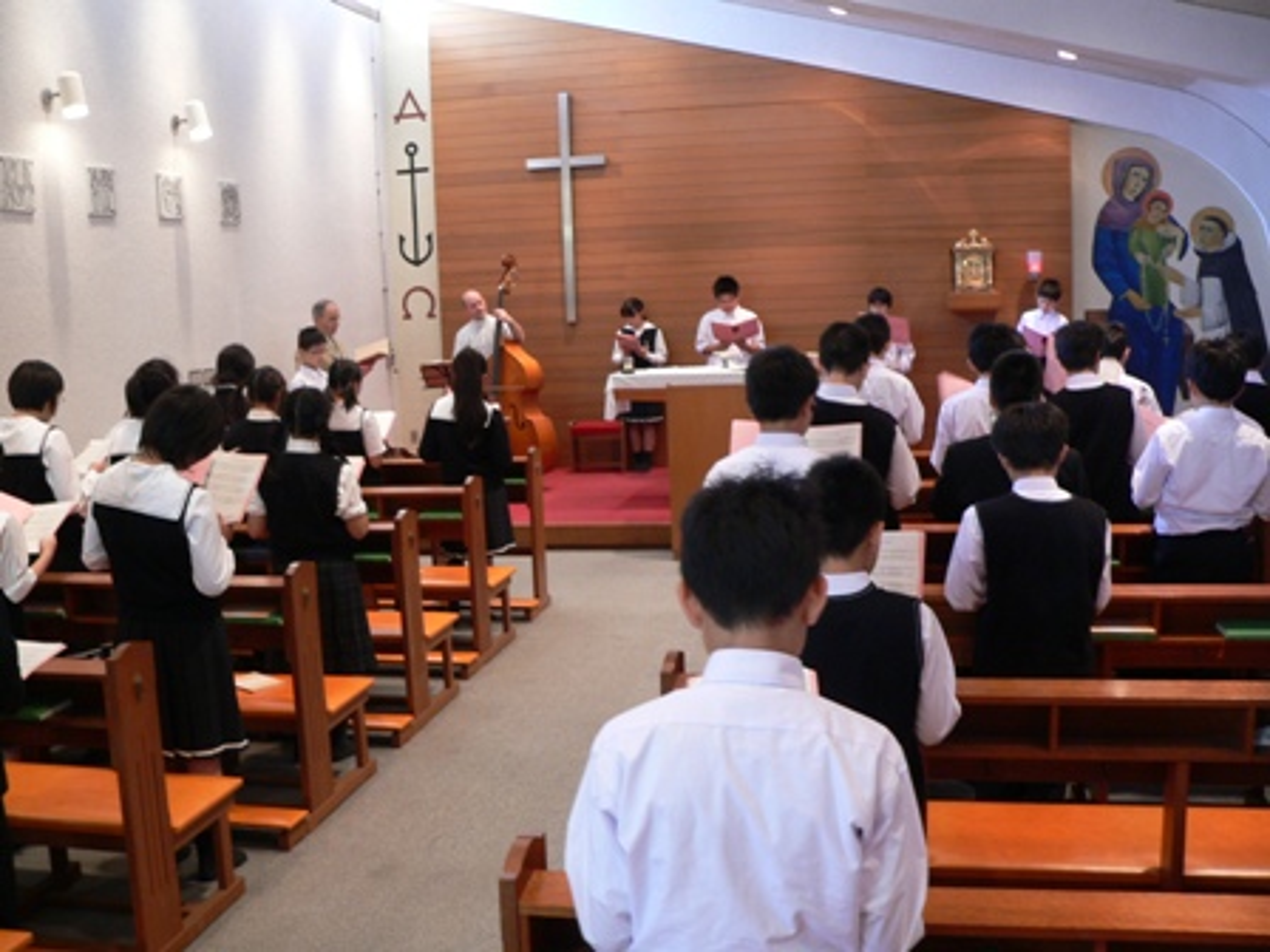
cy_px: 476
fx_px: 1321
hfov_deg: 51.4
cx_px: 635
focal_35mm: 36
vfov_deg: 39.7
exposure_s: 1/6
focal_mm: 6
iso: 100
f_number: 2.8
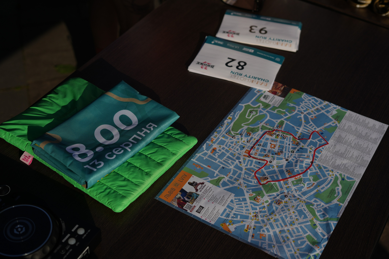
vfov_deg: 27.0
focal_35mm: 50
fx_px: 540
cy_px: 130
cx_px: 194
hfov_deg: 39.6
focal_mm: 50
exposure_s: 1/3200
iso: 100
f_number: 3.5
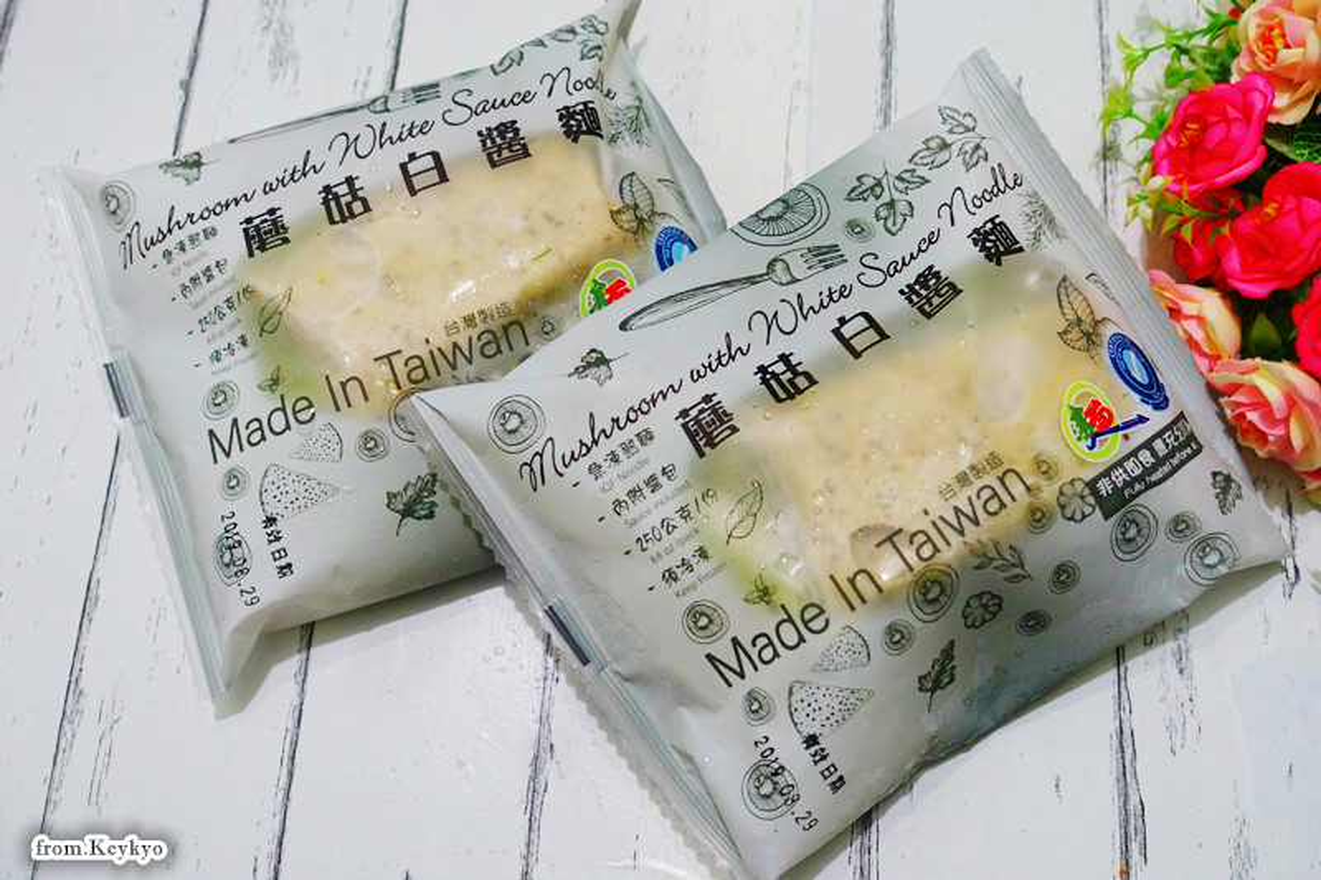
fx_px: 1394
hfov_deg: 50.7
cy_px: 440
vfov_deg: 35.0
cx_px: 660
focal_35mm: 38
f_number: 2.8
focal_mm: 13.92
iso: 400
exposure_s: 1/40
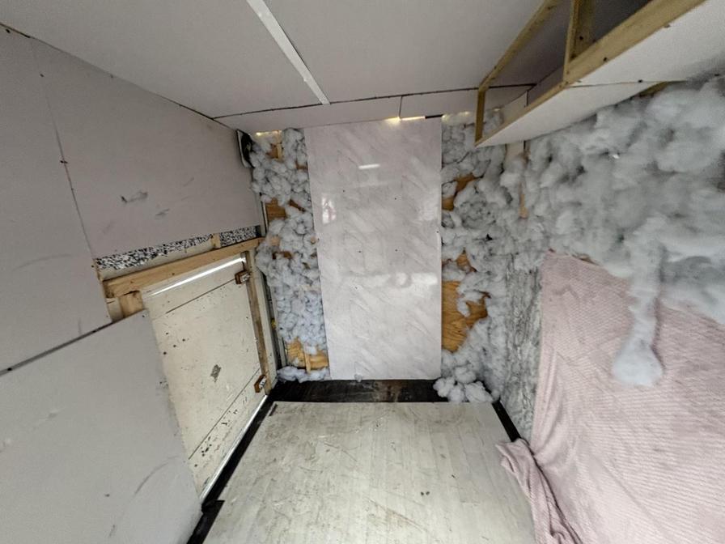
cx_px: 362
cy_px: 272
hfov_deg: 102.1
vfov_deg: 85.7
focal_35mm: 14
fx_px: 293
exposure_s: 1/60
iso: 400
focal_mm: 2.22
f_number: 2.2
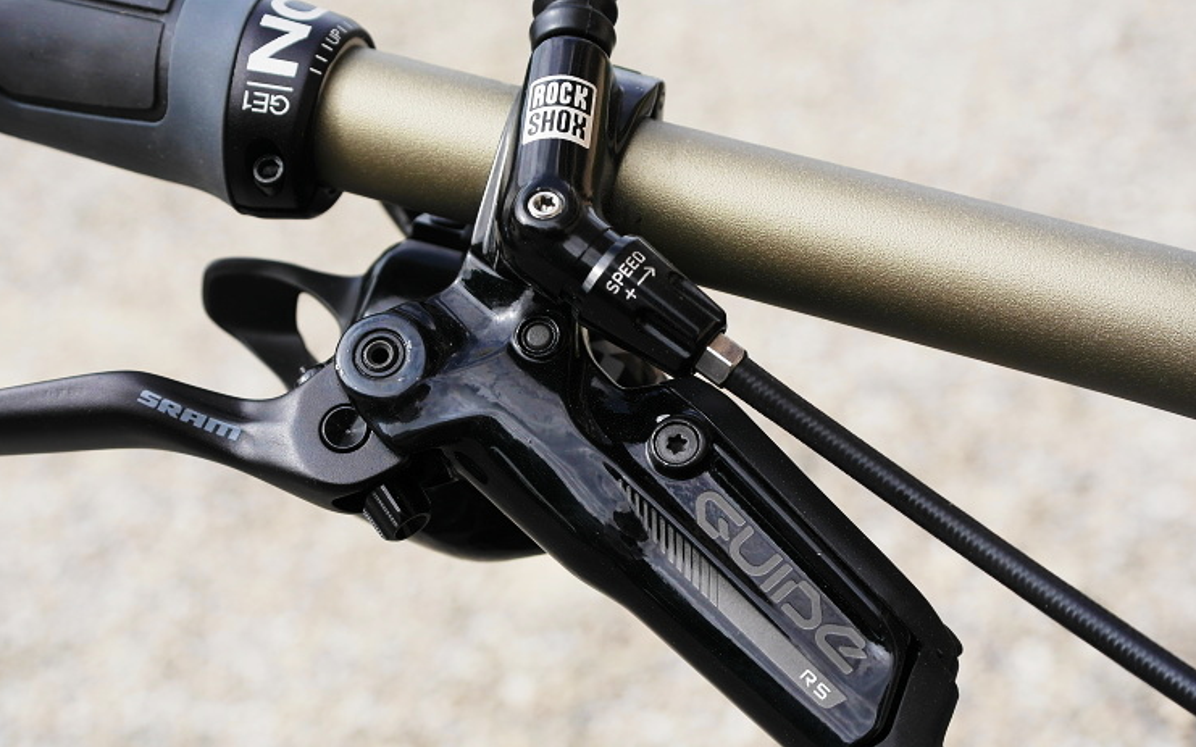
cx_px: 512
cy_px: 424
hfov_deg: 29.3
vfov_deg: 18.6
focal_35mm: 70
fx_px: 2281
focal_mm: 35
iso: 200
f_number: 6.3
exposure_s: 1/200
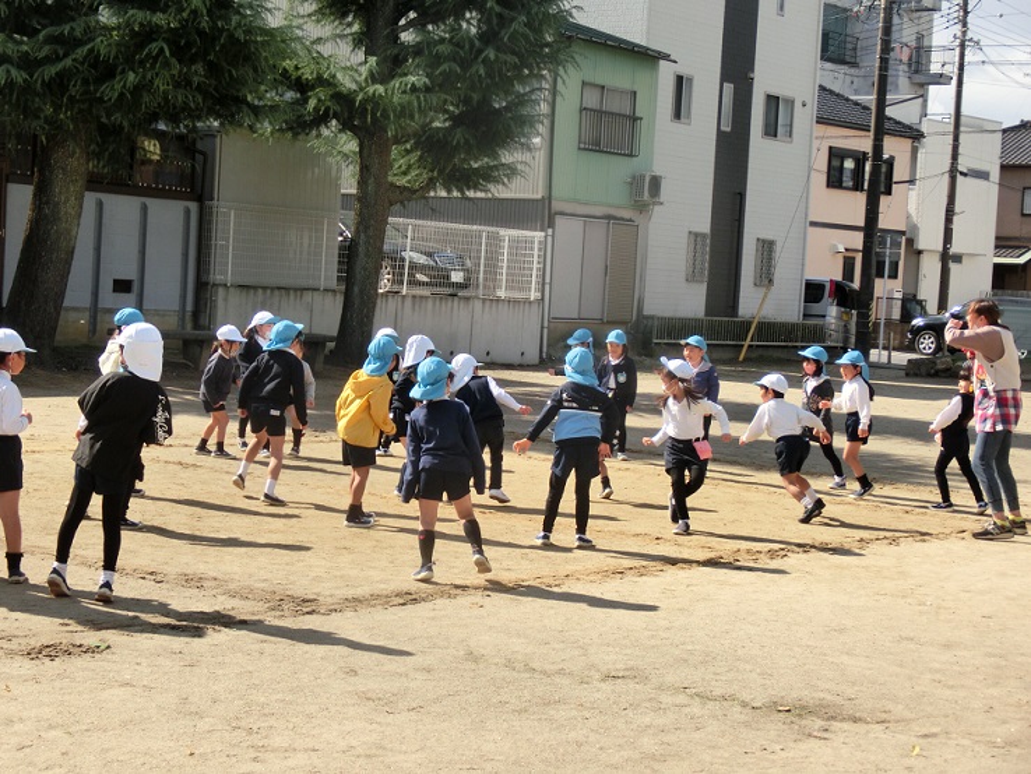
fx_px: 2086
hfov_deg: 27.8
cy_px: 387
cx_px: 516
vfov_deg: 21.0
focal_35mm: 70
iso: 80
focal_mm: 12.1
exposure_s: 1/500
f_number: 4.7
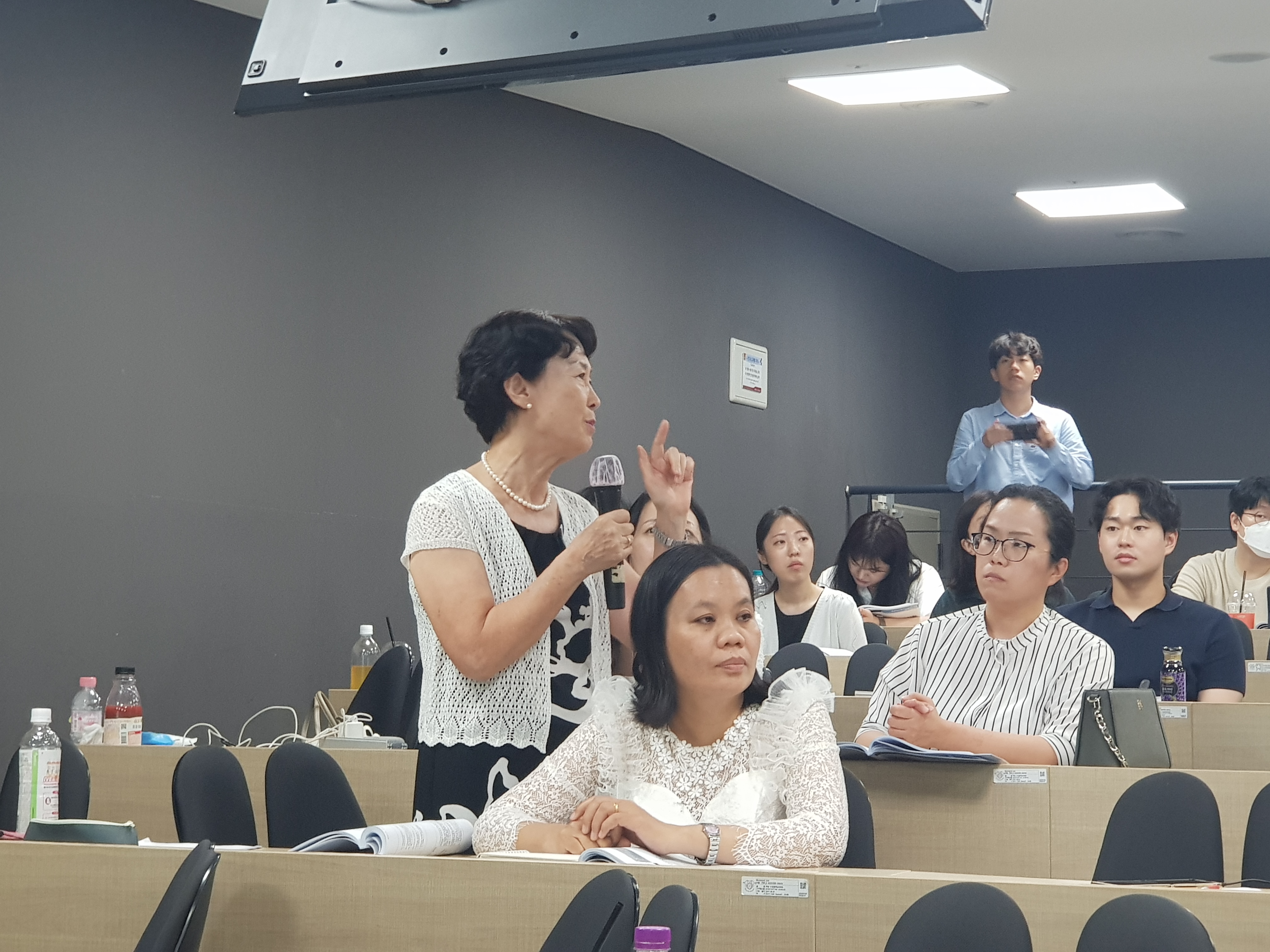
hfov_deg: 36.8
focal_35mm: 52
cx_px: 635
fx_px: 1908
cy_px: 476
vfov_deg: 28.0
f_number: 2.4
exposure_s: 1/30
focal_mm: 6
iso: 160
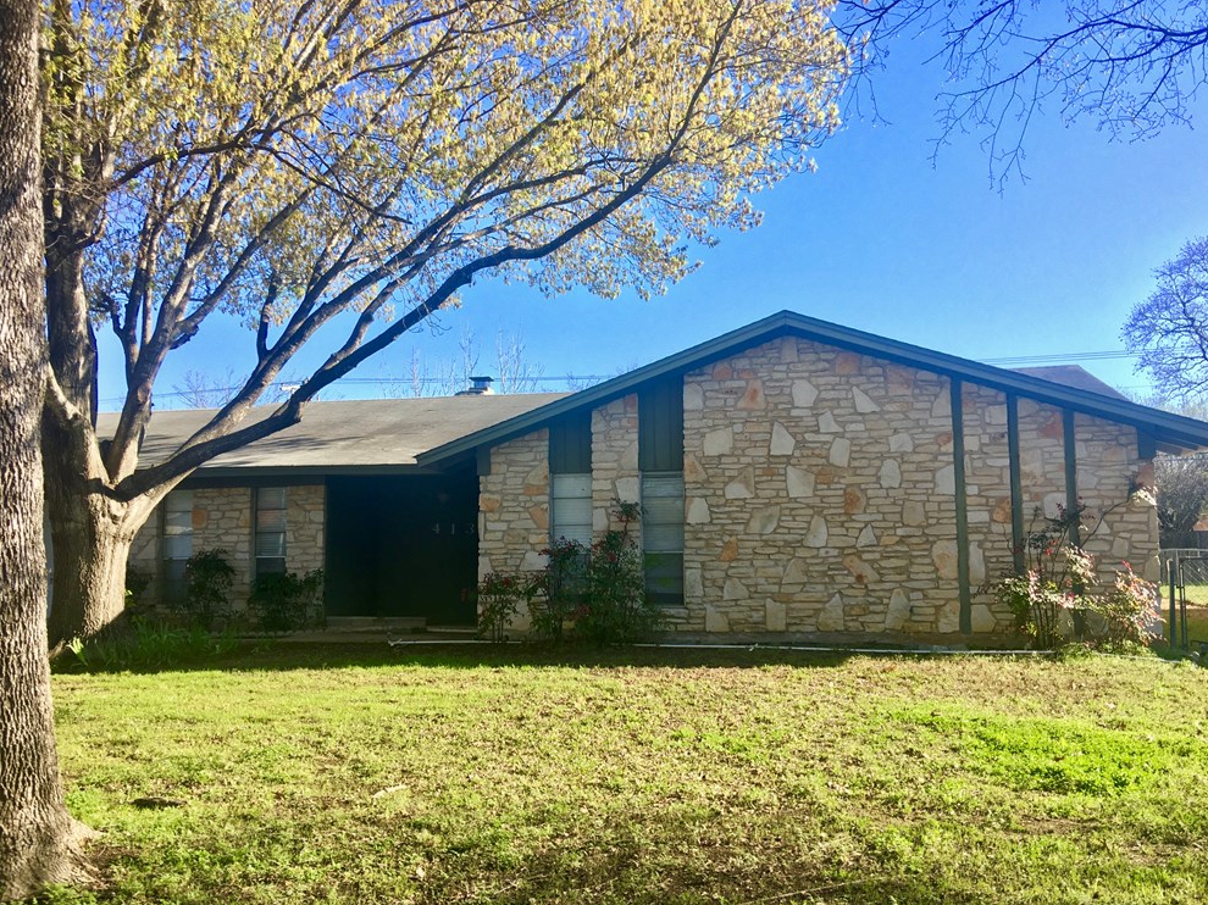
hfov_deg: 60.0
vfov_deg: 46.8
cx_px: 616
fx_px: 1047
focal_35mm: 30
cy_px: 461
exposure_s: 1/327
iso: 25
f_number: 2.2
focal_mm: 4.15
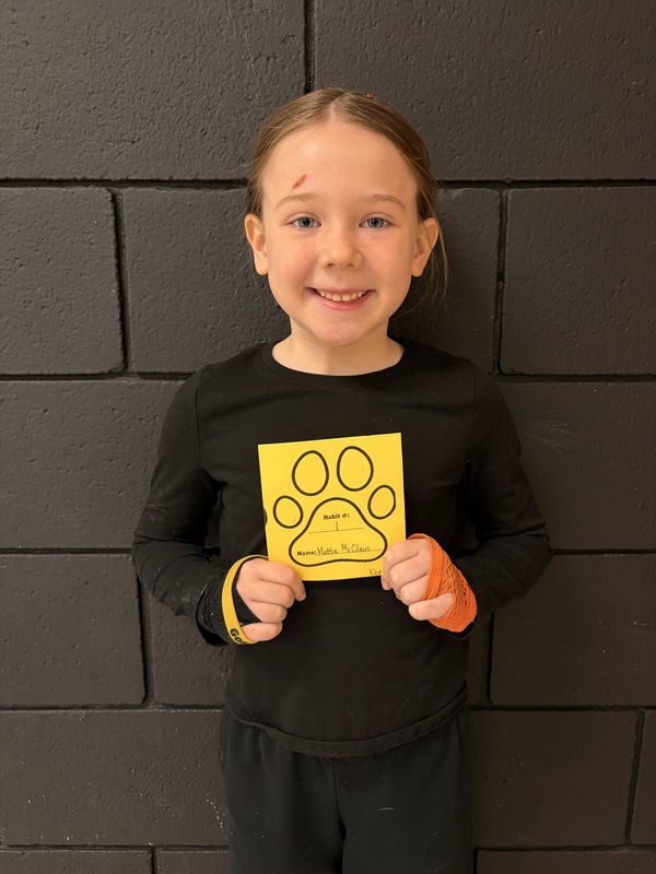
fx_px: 657
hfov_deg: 53.1
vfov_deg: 67.3
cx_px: 328
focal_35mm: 26
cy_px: 437
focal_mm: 5.96
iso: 160
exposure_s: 1/60
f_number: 1.6
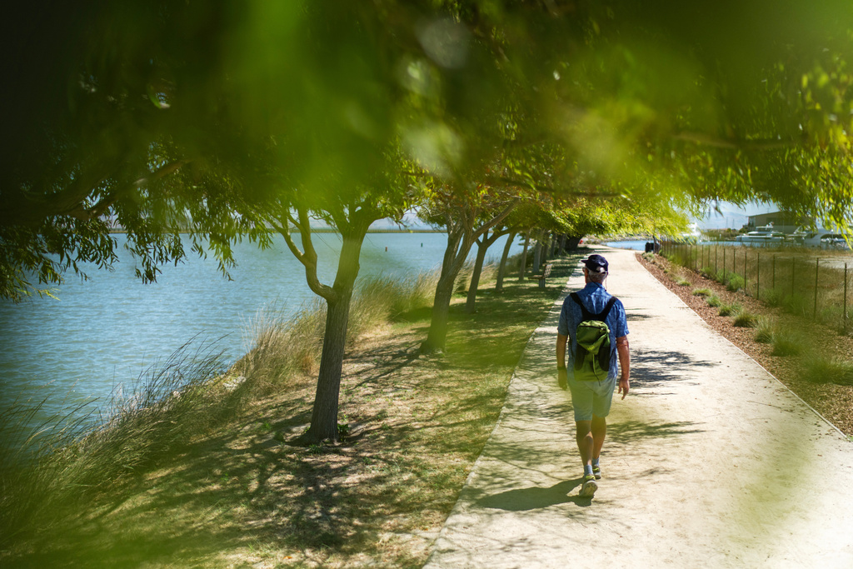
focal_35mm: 35
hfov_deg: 54.4
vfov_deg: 37.9
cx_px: 426
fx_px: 829
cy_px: 284
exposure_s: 1/10000
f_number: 1.4
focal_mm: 35
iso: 250
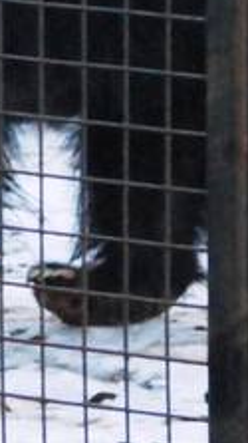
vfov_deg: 1.7
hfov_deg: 1.0
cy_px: -76
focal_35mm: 1244
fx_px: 14582
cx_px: -347
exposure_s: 1/160
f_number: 4
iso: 1000
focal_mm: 110
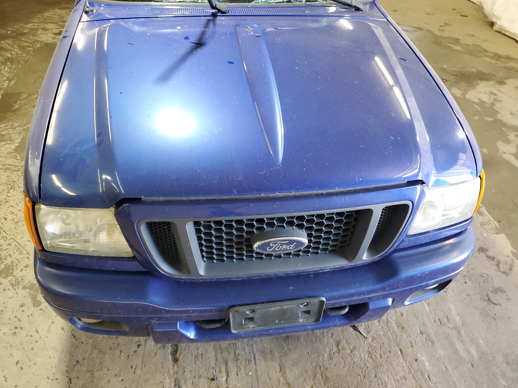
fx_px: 389
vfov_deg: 53.1
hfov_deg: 67.3
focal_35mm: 26
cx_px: 259
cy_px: 194
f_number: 1.5
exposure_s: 1/60.2
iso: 232
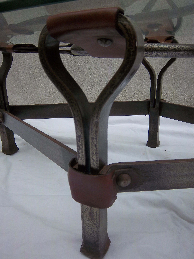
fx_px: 209
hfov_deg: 49.7
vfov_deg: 63.4
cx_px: 97
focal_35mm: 28
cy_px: 130
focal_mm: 5.1
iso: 64
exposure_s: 1/125
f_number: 3.5
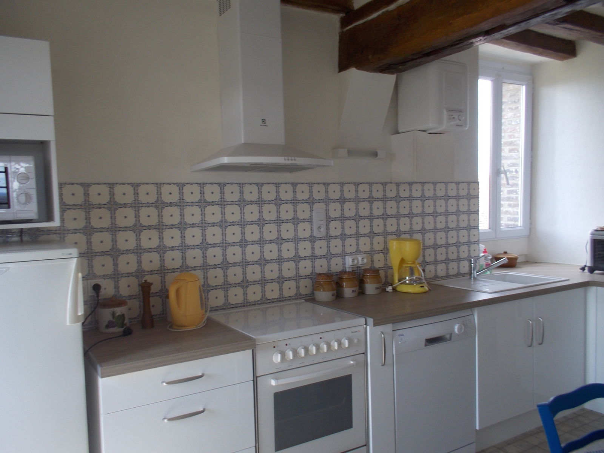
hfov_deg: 61.7
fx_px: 506
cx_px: 302
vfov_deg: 48.2
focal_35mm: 29
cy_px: 226
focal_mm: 4.1
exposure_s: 1/40
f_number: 3.3
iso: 80
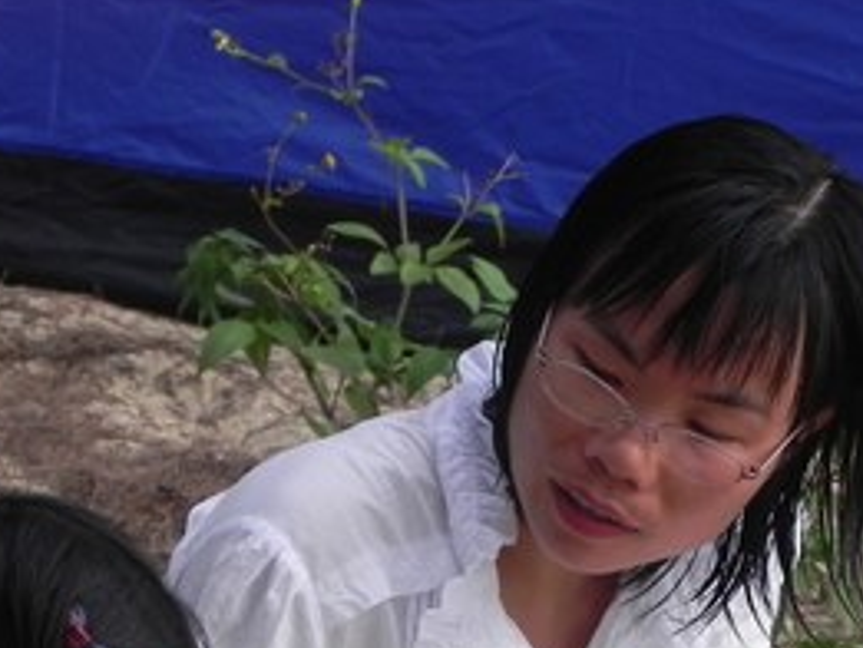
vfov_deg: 4.3
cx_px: 420
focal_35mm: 346
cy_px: 716
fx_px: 8630
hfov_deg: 5.7
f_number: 5
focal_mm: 23
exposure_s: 1/250
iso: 160
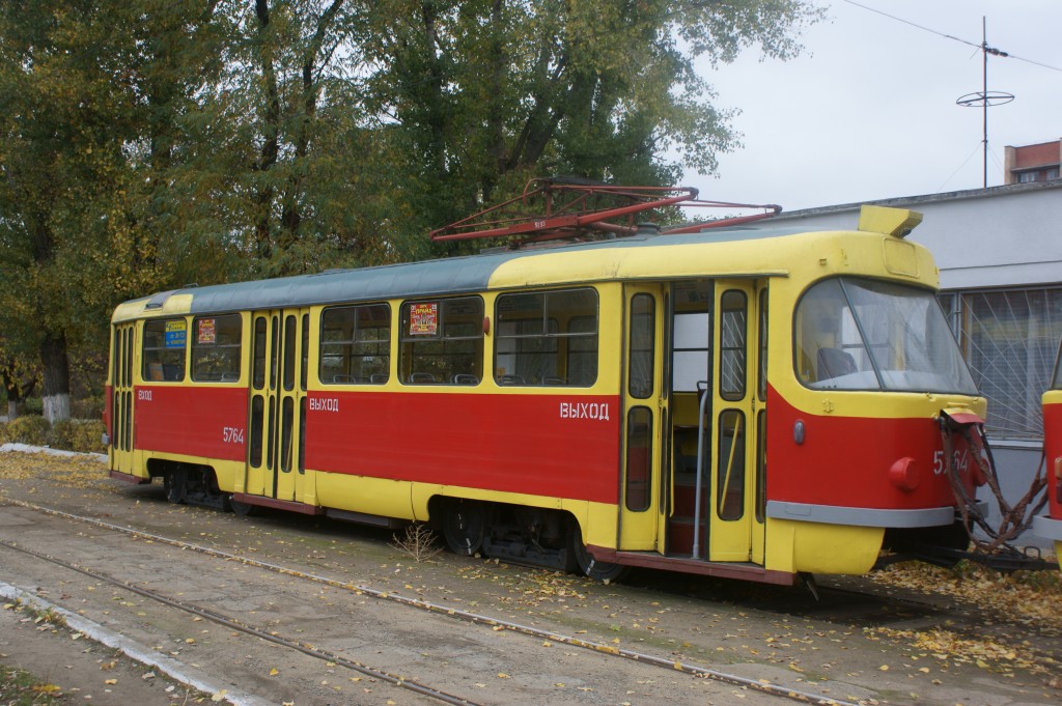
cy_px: 353
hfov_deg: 49.6
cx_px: 531
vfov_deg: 34.2
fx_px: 1150
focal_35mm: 39
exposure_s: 1/50
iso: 100
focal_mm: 26
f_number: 5
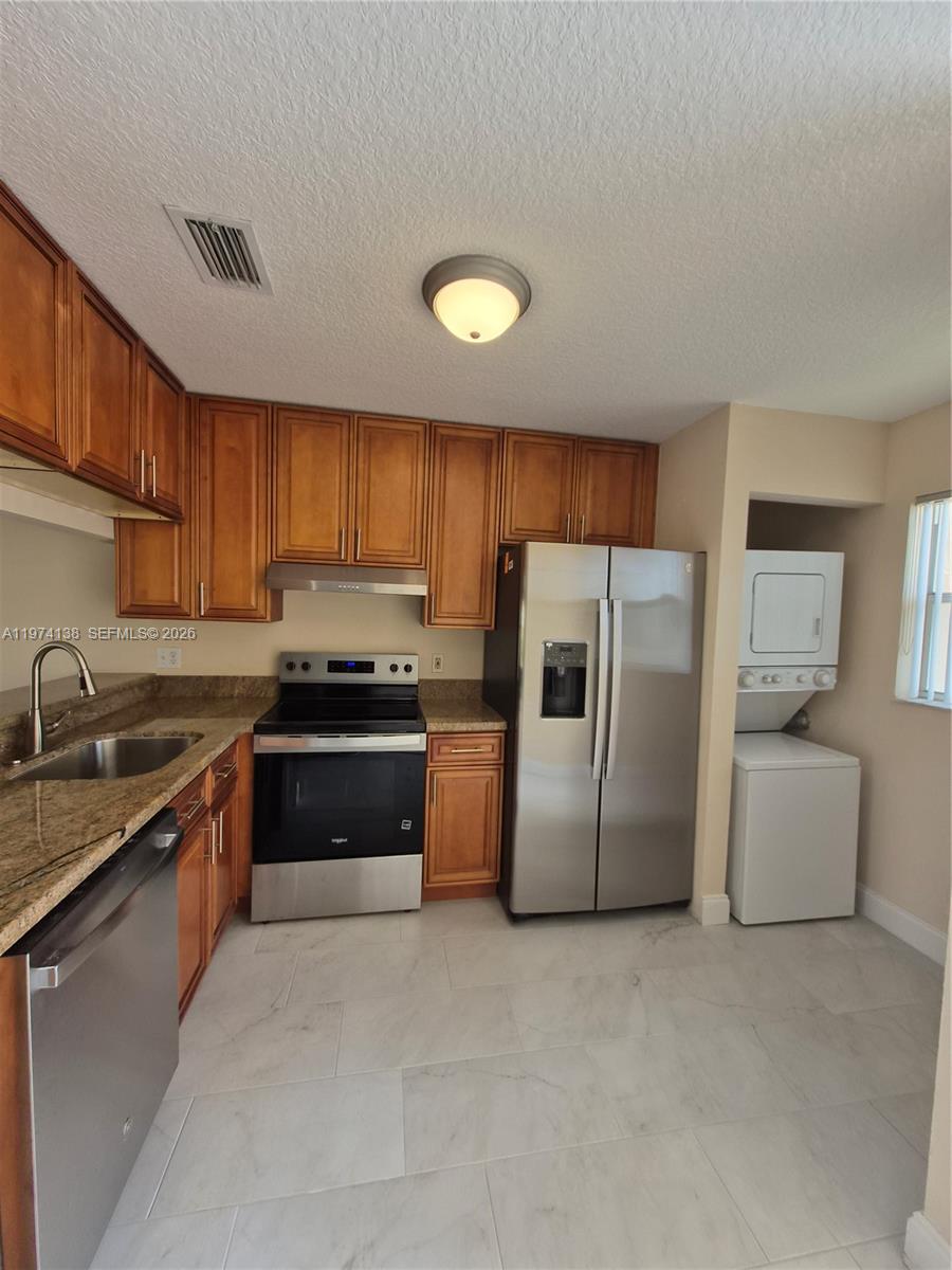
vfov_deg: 106.2
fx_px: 477
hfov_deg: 89.9
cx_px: 476
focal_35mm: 13
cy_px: 635
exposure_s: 1/60
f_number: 2.2
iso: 40
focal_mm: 1.7
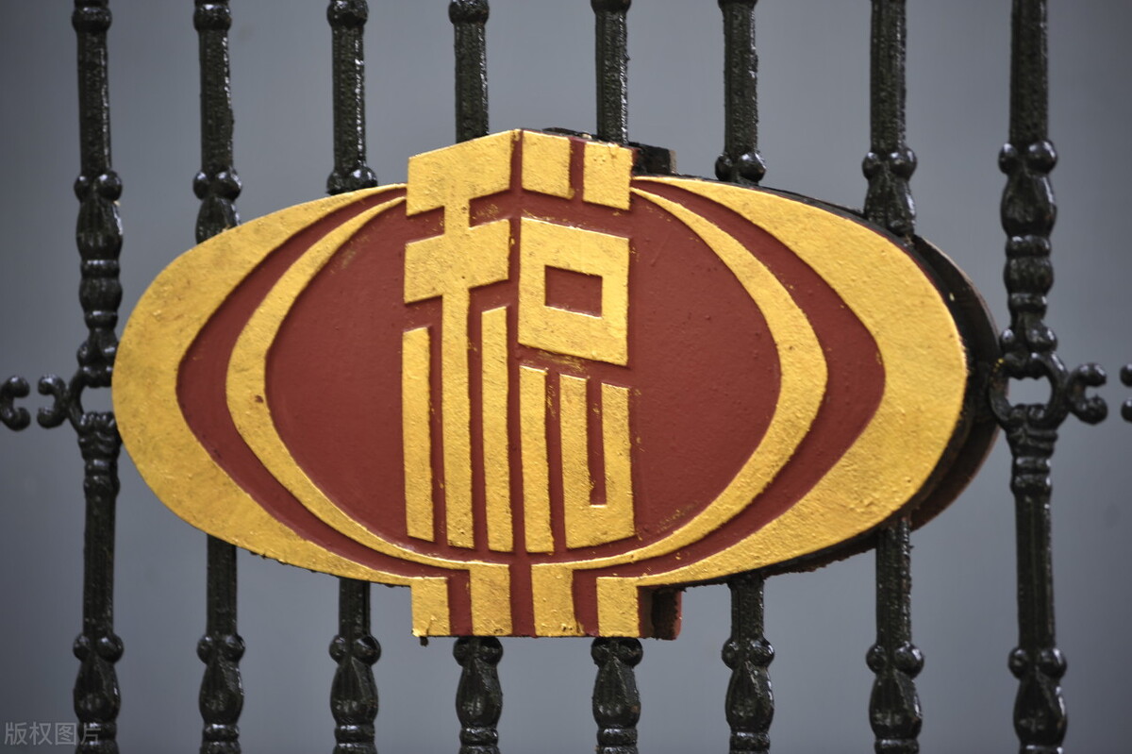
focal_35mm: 200
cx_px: 566
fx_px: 6286
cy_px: 377
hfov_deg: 10.3
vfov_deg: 6.9
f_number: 2.8
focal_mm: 200
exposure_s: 1/80
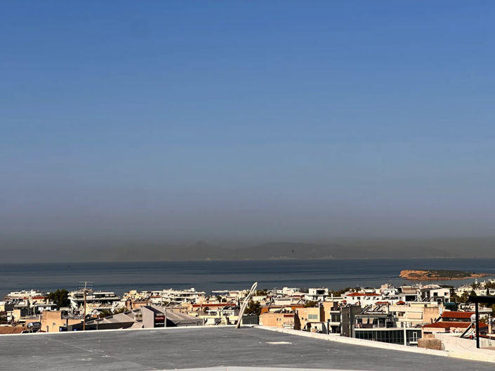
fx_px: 1101
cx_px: 248
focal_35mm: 77
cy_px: 186
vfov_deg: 19.1
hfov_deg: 25.3
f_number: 2.8
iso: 32
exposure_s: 1/1623
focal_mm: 9
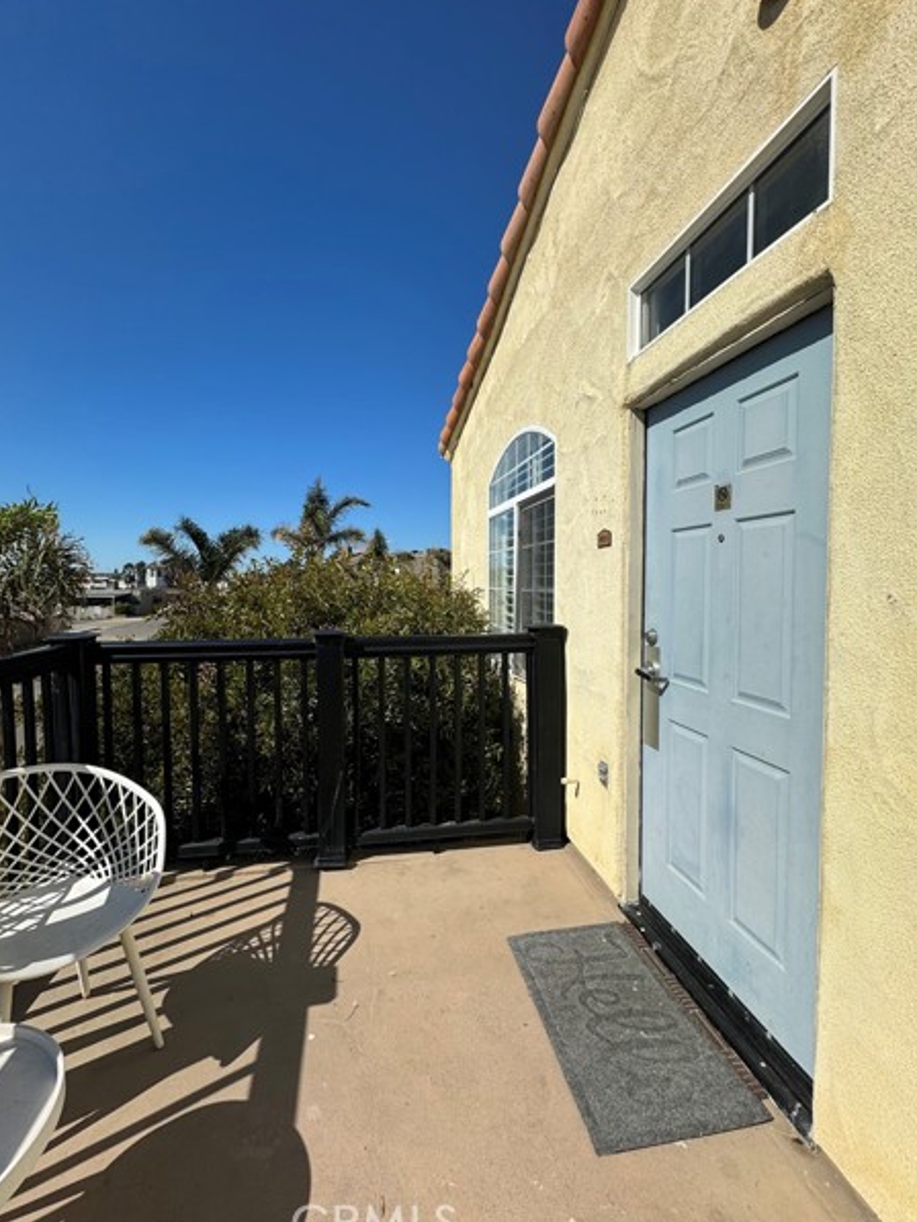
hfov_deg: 81.7
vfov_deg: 98.1
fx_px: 530
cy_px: 598
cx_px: 430
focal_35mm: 15
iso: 50
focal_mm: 2.22
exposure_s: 1/3906
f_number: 2.2
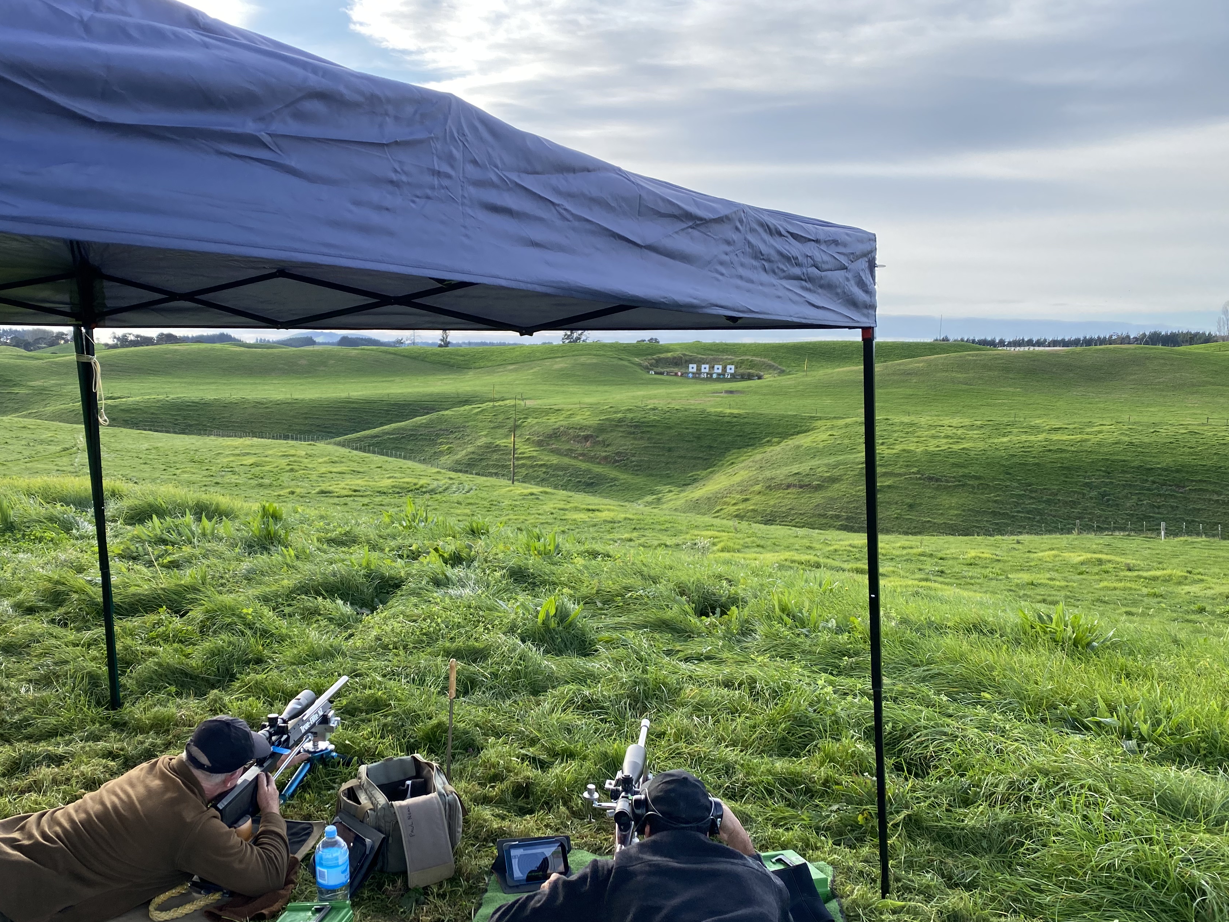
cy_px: 480
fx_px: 1101
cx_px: 521
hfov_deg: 58.1
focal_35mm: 31
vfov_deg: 45.4
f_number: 1.8
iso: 32
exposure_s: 1/666
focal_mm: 4.25
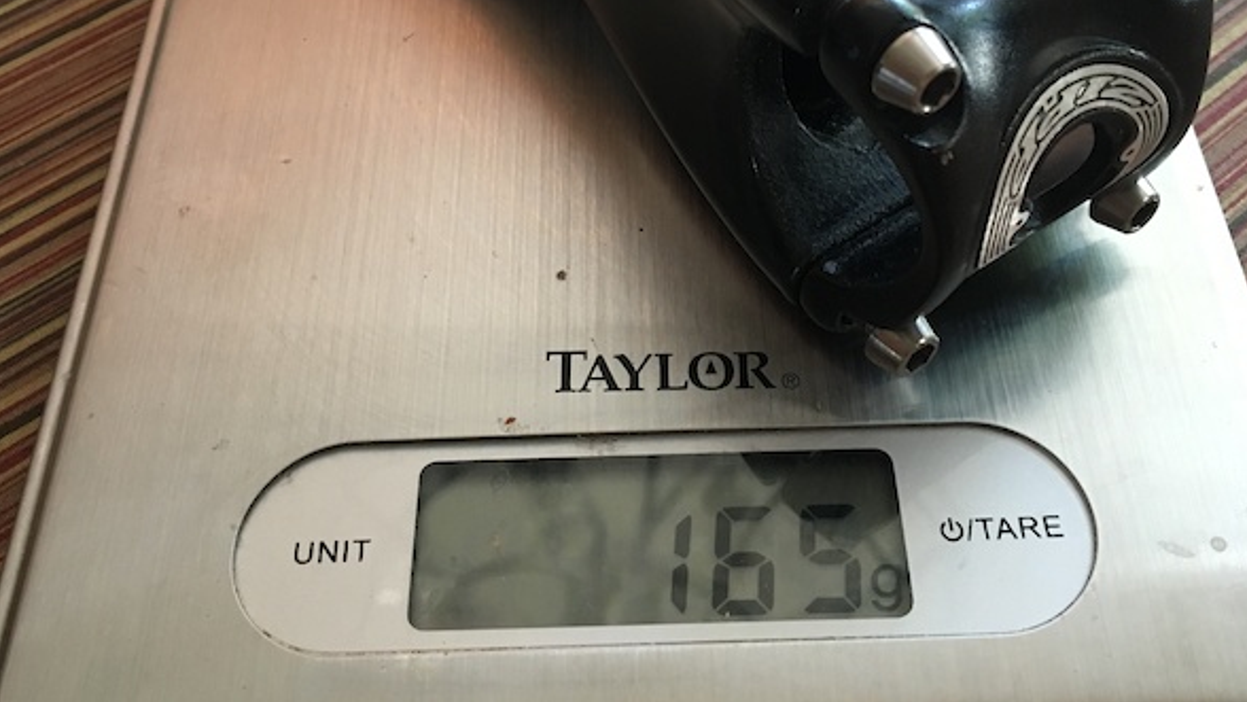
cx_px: 632
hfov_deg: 47.3
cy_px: 163
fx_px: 1422
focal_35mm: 43
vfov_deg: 27.3
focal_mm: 4.15
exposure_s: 1/30
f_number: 2.2
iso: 125
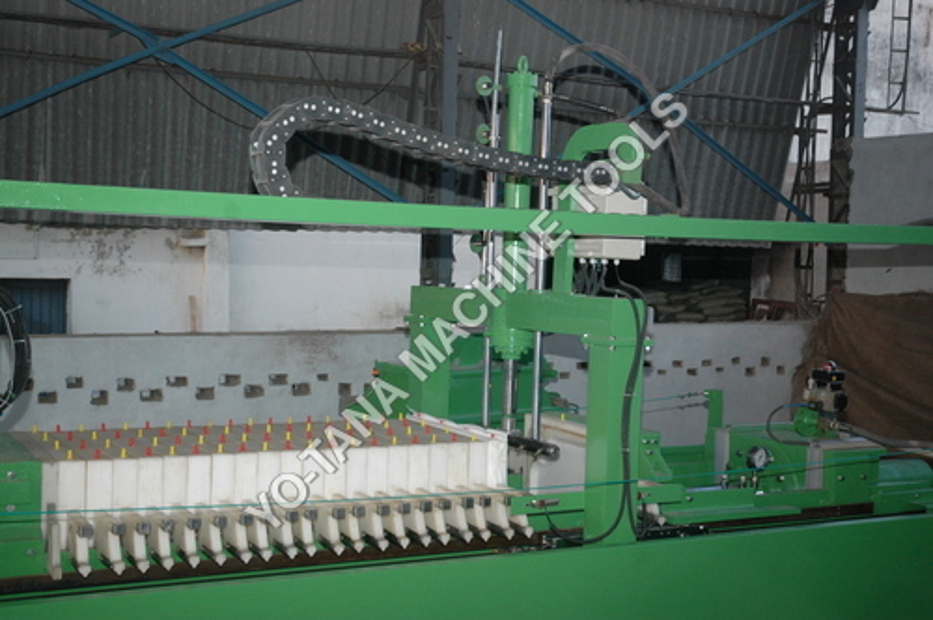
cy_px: 310
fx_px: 1320
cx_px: 466
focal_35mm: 51
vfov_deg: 26.4
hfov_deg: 38.9
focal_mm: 34
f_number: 5
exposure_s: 1/80
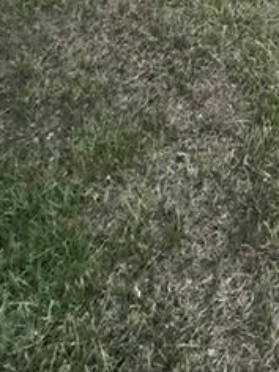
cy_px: -367
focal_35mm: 66
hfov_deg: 17.4
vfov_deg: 18.8
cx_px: 522
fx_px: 709
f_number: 2.2
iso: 50
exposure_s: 1/2000
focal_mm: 2.2
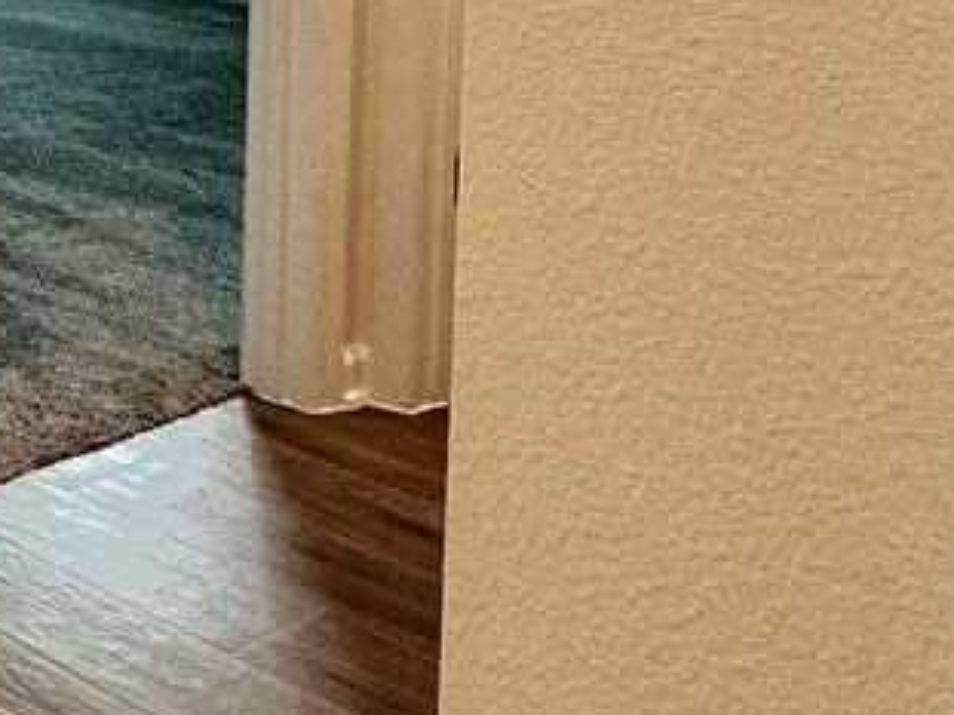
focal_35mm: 72
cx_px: -583
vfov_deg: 18.6
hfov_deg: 21.4
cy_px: -273
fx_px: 1984
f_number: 2.2
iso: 125
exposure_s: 1/120
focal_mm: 2.22
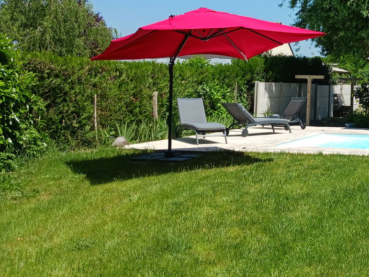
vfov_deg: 25.7
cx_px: 367
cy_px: 57
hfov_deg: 31.8
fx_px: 597
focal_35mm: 56
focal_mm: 4
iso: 20
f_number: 1.8
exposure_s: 1/284
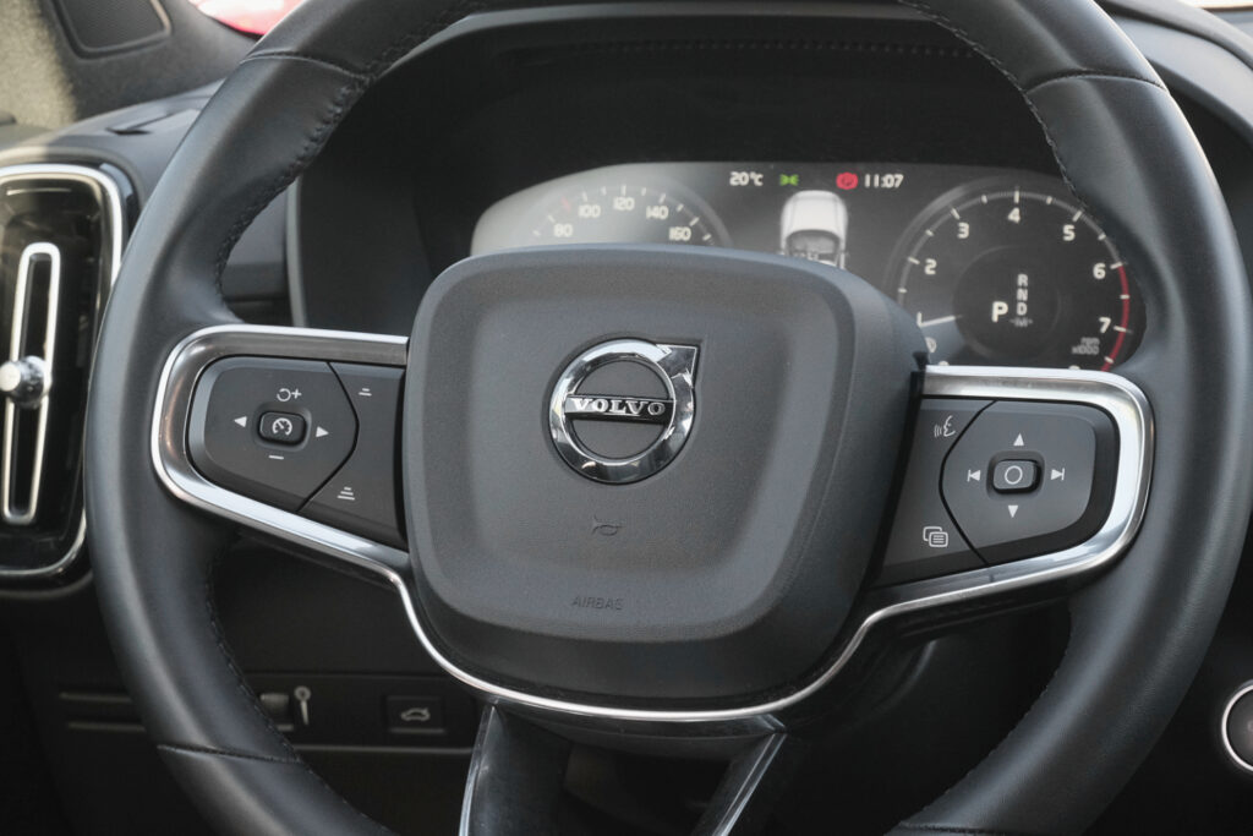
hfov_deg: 29.7
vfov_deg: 20.0
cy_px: 418
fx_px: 2367
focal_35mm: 68
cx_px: 626
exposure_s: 1/125
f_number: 9
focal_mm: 45
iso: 2000
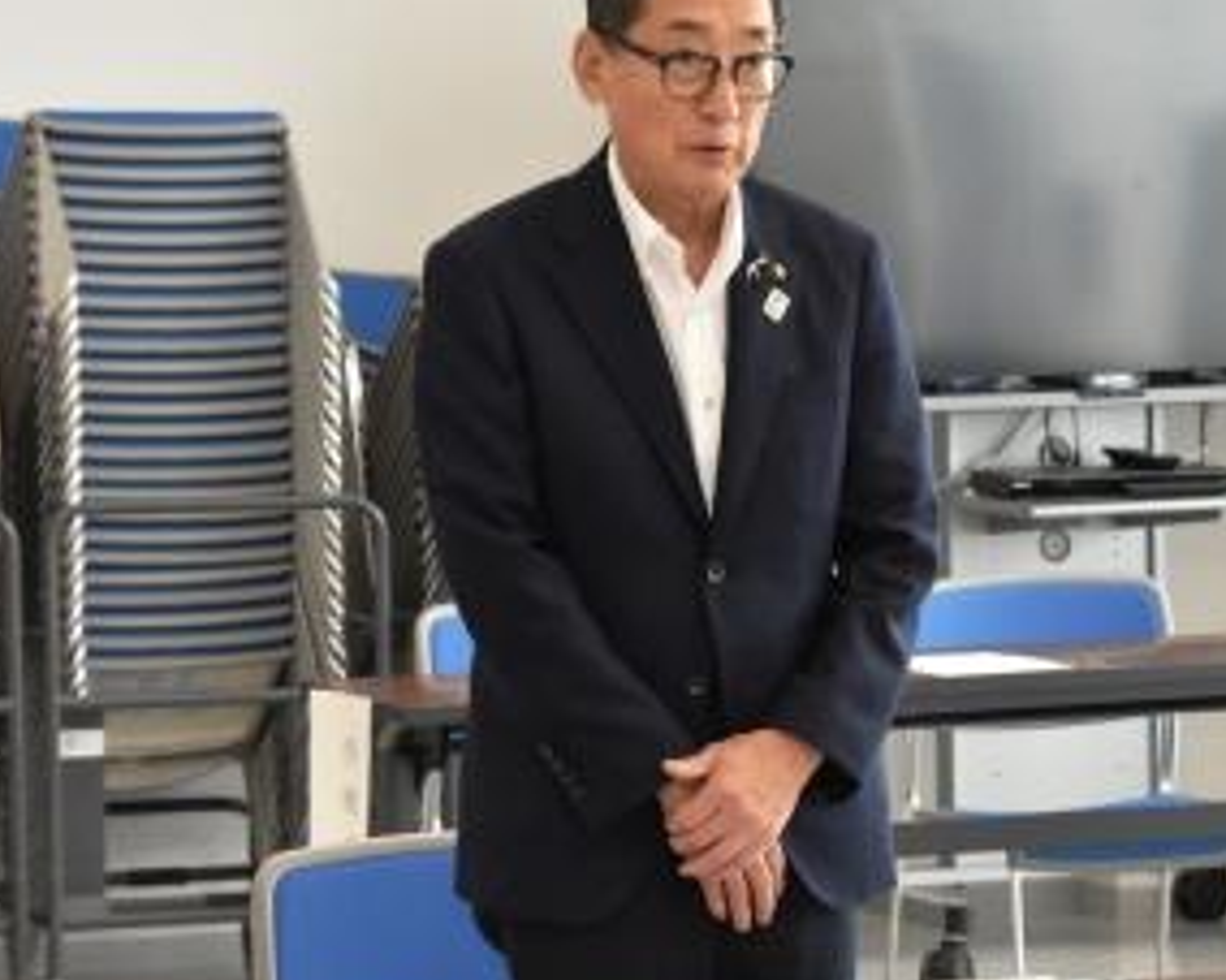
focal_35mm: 178
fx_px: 6456
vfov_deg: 8.7
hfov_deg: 10.8
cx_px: 863
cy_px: 490
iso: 2000
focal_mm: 80
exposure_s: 1/60
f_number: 9
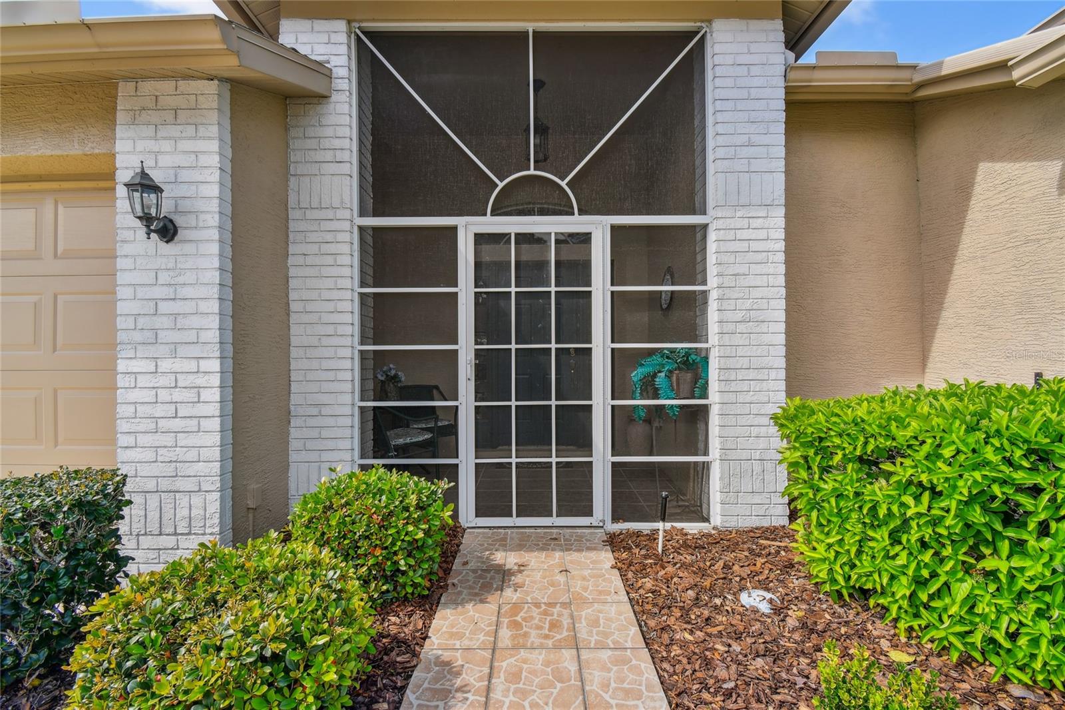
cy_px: 355
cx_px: 532
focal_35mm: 15
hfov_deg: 100.4
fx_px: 444
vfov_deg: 77.3
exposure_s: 1/20
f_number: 7.1
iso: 100
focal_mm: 10
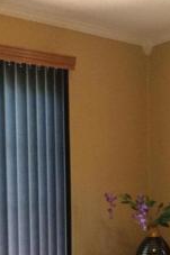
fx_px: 688
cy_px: 218
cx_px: 299
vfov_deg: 20.7
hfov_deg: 12.9
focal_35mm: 97
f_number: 2.4
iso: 200
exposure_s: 1/24
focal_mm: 3.3
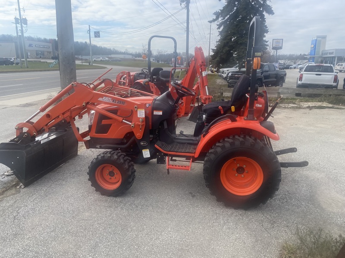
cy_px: 129
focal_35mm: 26
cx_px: 172
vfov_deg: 53.1
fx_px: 259
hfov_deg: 67.3
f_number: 1.8
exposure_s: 1/1093
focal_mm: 4.25
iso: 32
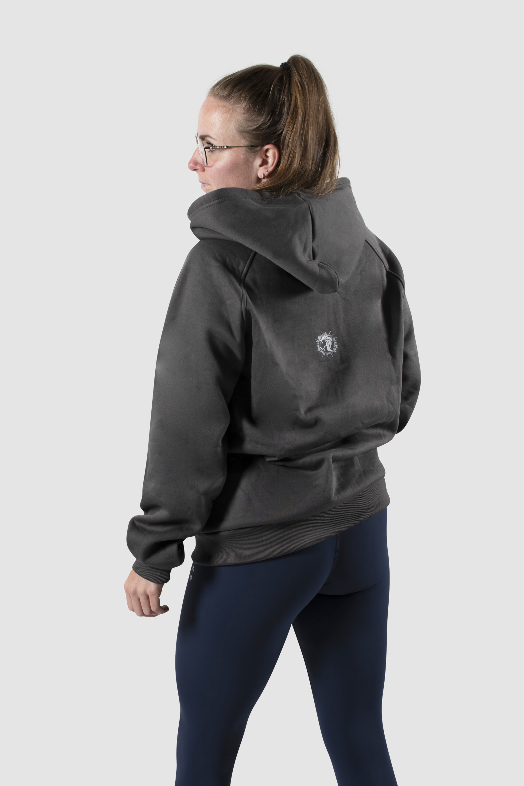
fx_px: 1572
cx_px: 262
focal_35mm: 72
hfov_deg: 18.9
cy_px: 393
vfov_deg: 28.1
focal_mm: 48
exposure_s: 1/250
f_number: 9
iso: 100
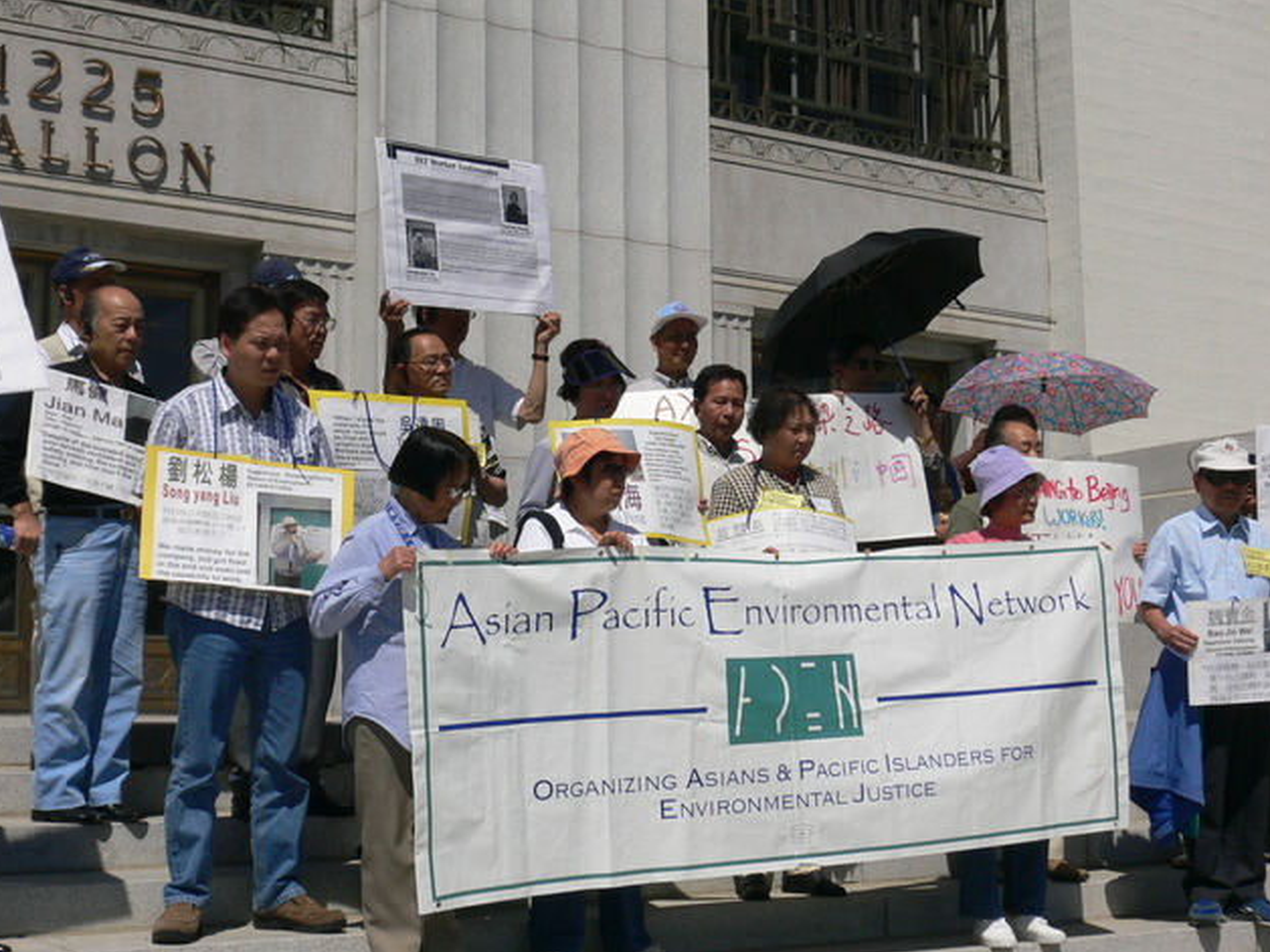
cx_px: 633
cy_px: 483
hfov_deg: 36.8
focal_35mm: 52
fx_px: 1908
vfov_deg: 28.0
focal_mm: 8.5
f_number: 6.9
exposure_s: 1/800
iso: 100
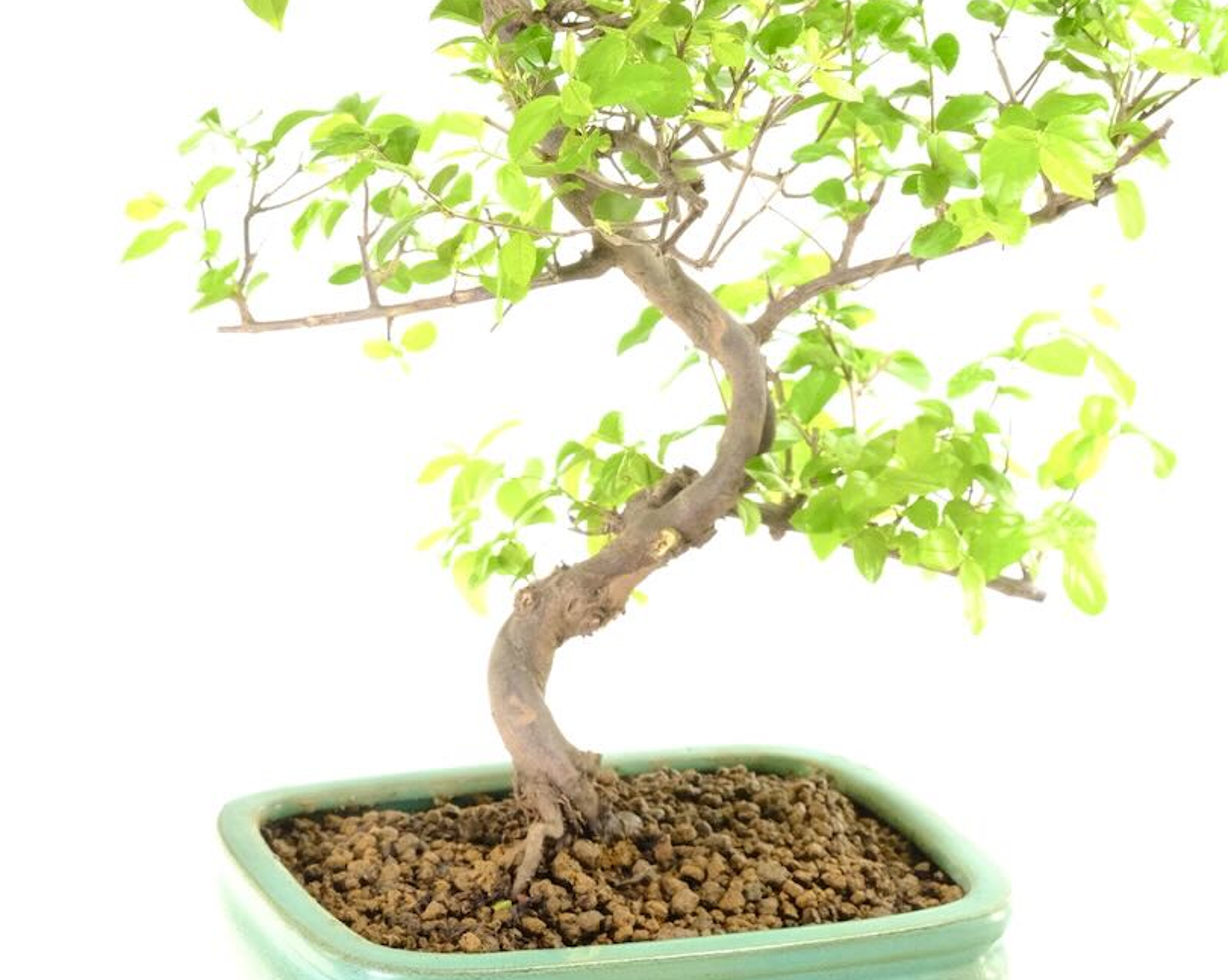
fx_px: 4577
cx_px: 616
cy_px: 430
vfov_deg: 12.2
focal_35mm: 126
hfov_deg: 15.3
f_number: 11
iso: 2000
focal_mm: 56.5
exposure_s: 1/30
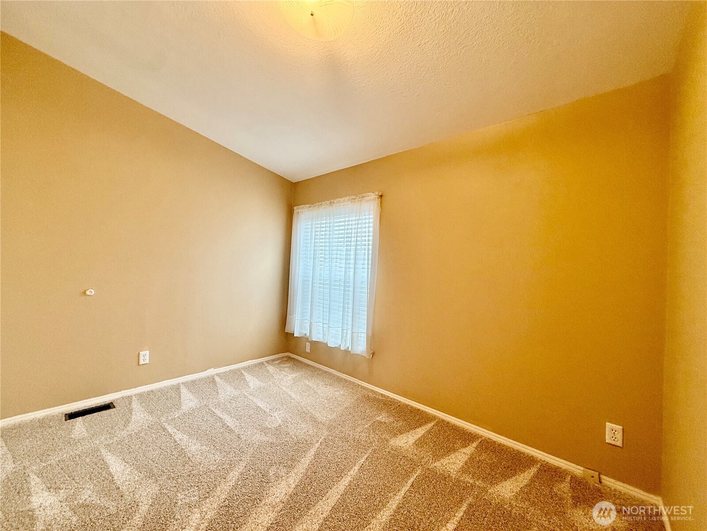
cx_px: 354
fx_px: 286
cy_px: 266
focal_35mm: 14
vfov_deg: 85.7
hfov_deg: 102.1
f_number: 2.2
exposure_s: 1/60
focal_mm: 2.22
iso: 200
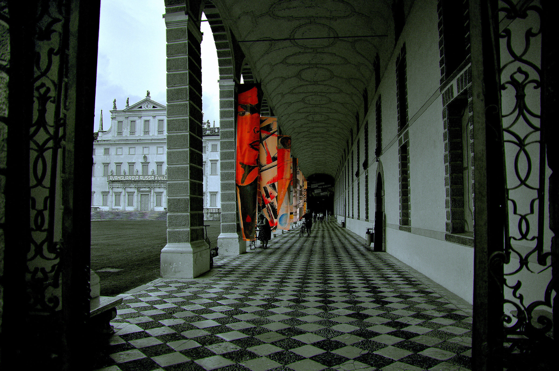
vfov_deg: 50.3
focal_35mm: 26
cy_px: 186
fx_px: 395
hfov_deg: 70.5
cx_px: 280
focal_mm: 17
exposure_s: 1/1250
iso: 450
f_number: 2.8
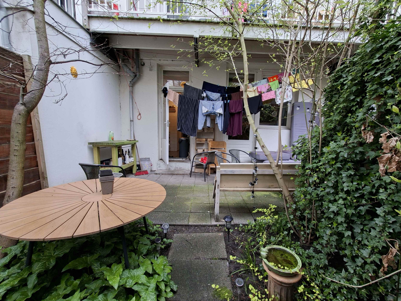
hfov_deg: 102.0
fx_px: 162
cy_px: 156
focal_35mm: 14
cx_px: 206
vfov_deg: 85.7
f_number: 2.2
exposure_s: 1/40
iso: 80
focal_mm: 1.74
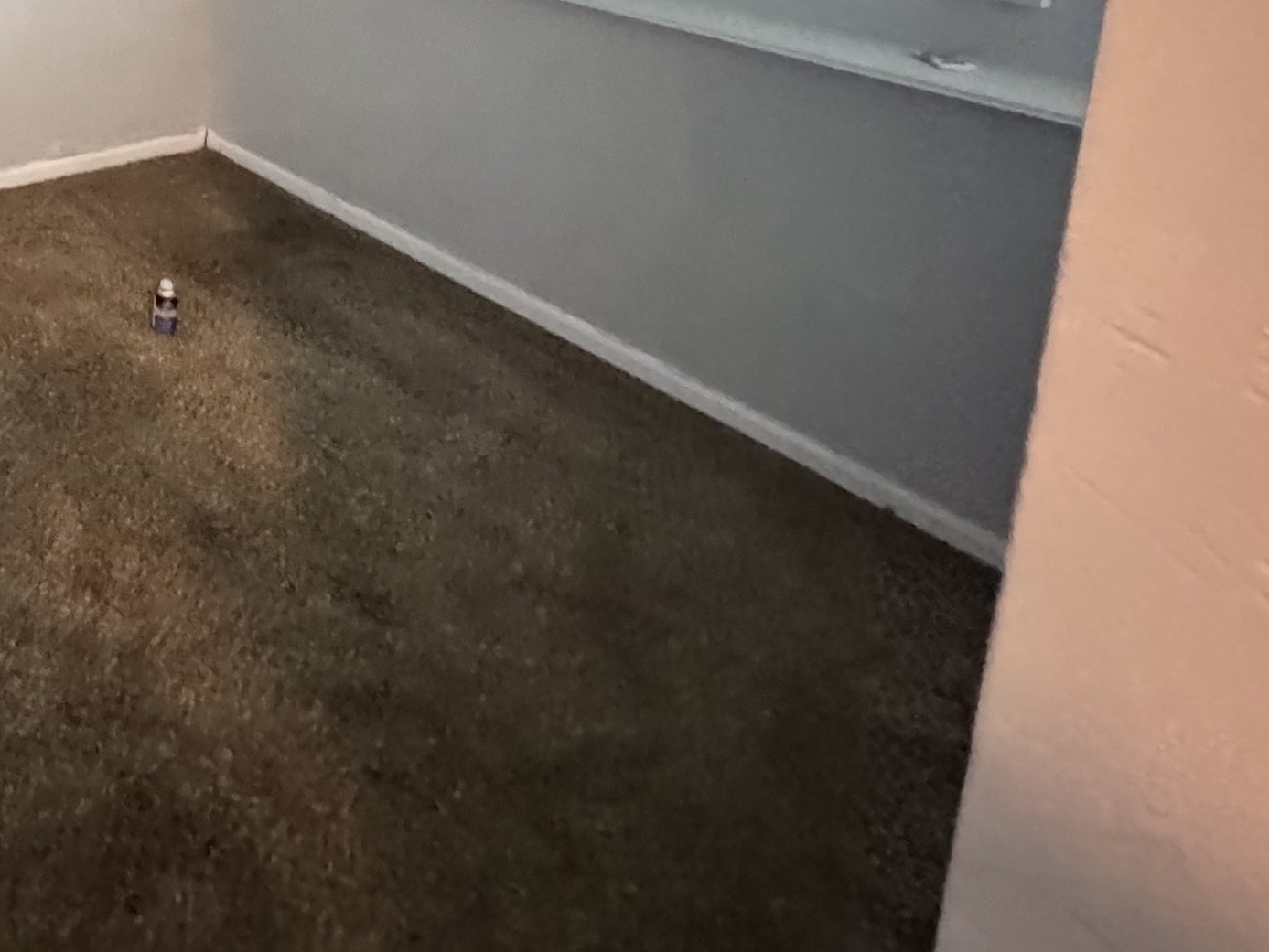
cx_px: -99
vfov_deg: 37.9
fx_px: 1137
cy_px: -93
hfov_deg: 45.3
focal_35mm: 31
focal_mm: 2.22
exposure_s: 1/40
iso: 1600
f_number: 2.2
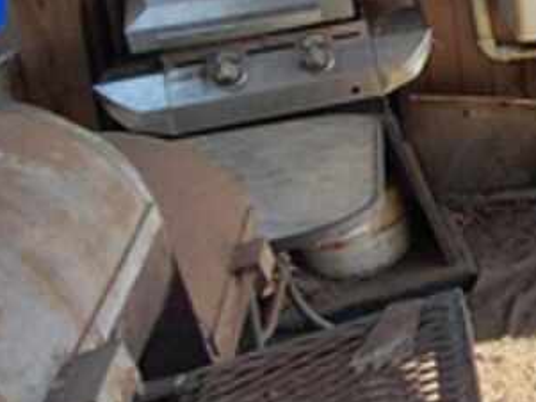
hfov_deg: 21.4
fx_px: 1053
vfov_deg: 21.2
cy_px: 53
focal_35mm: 68
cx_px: 905
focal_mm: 1.64
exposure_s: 1/756
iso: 40
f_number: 2.2
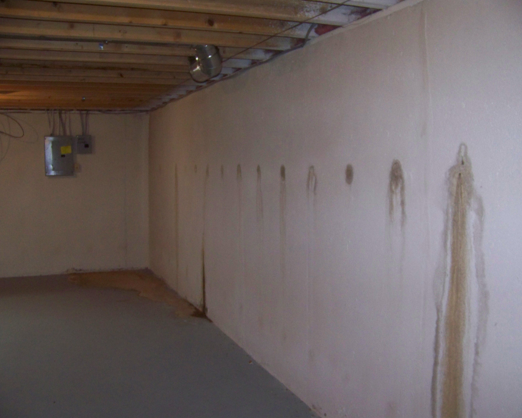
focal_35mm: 38
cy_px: 208
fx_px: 587
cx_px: 263
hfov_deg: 47.9
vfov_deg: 39.2
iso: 200
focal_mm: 5.85
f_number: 2.8
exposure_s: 1/30
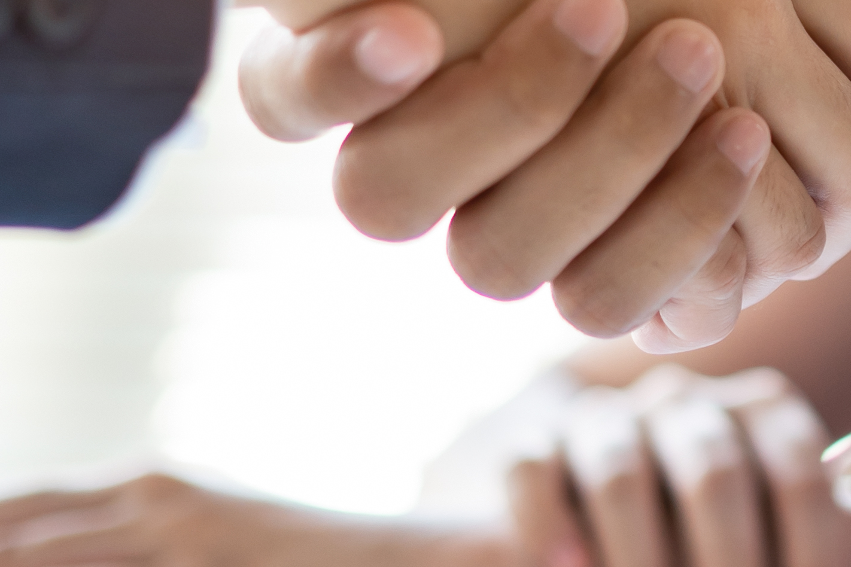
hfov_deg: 8.7
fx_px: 5484
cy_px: -379
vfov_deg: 5.8
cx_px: 1309
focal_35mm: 232
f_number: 2.2
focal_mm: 55
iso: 250
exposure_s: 1/320
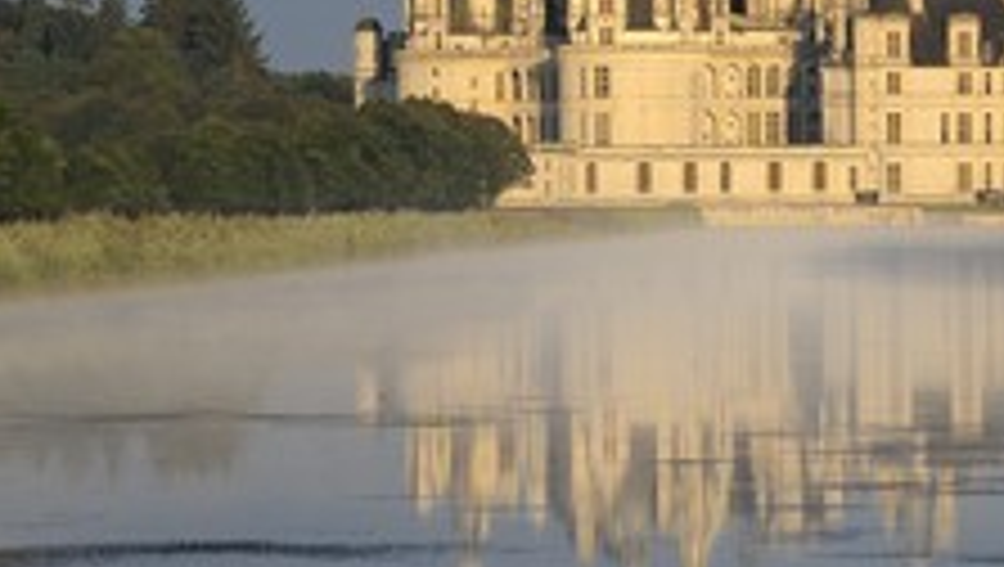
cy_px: 153
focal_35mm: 394
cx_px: 941
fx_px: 10500
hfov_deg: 5.5
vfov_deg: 3.1
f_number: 10
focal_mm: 200
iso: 400
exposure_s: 1/320
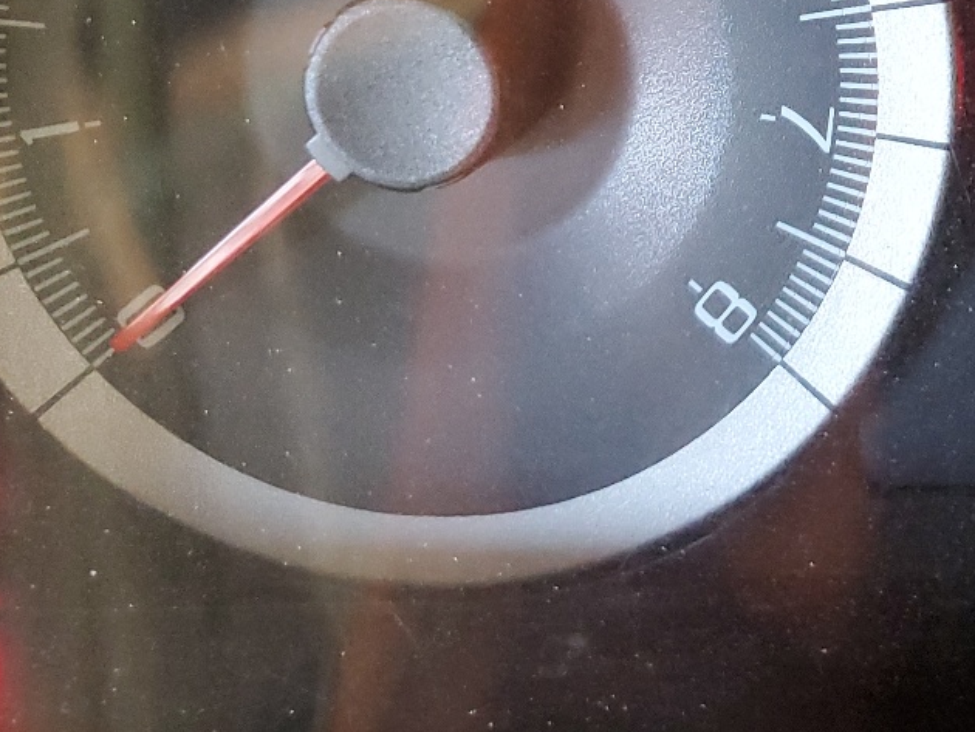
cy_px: -158
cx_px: 1178
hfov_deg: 26.1
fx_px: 1860
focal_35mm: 66
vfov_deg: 20.7
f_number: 1.5
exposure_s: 1/24
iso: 323
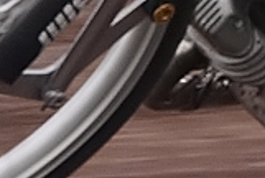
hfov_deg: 0.8
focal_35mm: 2565
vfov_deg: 0.5
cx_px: 230
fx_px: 18916
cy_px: -193
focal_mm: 230
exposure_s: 1/400
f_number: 9
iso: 400
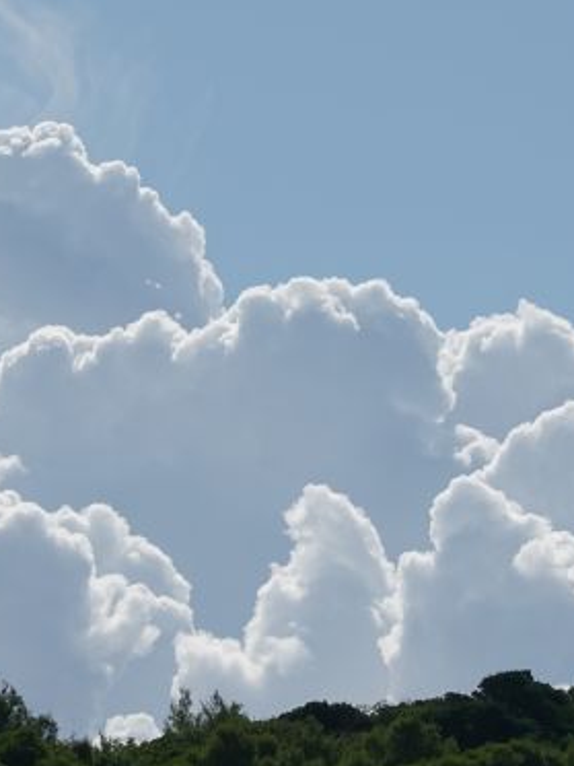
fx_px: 9131
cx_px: 304
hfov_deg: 3.6
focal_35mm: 413
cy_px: 411
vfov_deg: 4.8
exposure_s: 1/1250
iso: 125
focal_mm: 72
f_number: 8
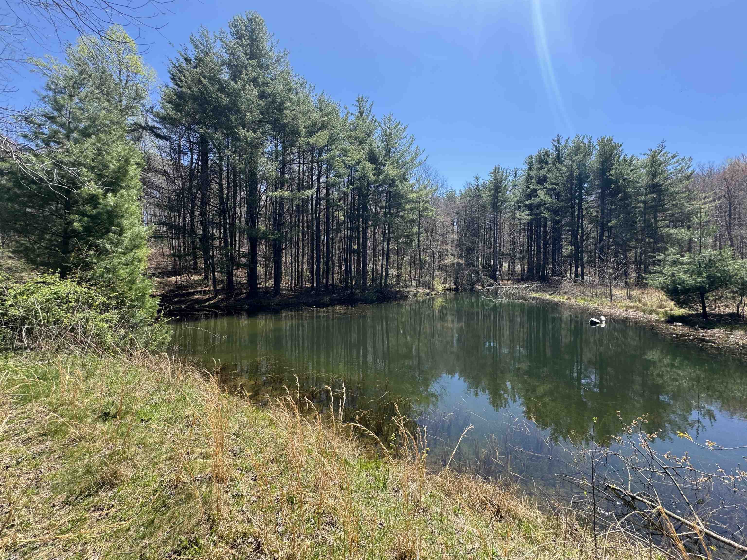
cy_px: 280
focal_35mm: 14
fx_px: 302
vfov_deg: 85.7
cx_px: 374
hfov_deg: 102.1
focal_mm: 2.22
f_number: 2.2
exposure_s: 1/476
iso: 40
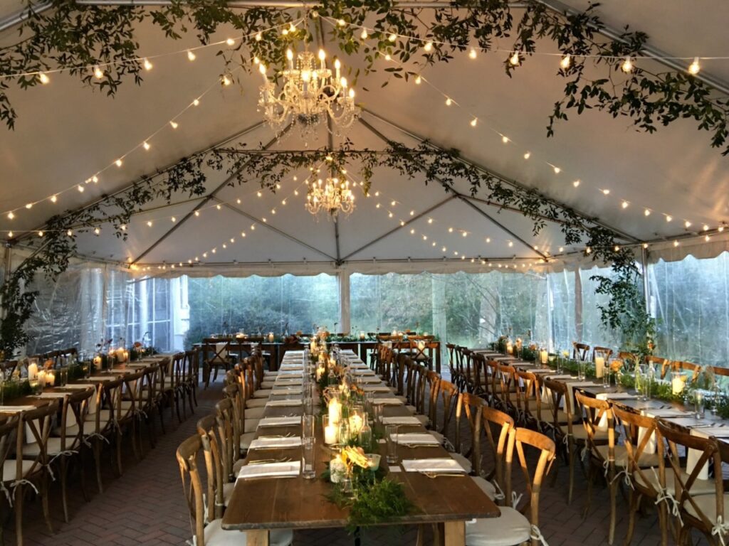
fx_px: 611
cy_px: 273
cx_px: 364
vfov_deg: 48.2
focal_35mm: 29
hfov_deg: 61.7
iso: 64
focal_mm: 4.15
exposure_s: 1/15
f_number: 2.2
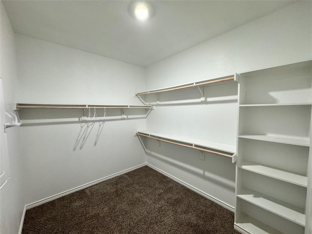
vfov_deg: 85.7
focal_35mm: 14
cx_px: 156
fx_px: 126
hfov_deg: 102.1
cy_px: 117
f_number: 2.2
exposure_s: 1/60
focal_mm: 2.22
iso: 250
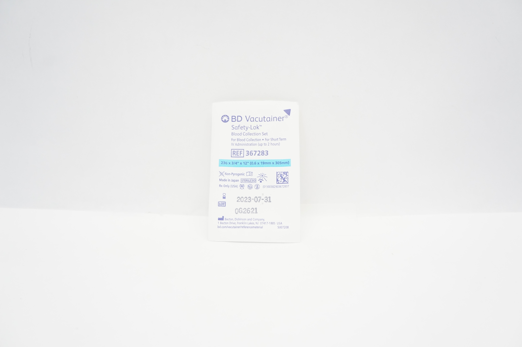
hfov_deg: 67.4
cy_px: 174
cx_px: 261
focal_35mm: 27
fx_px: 391
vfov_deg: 47.8
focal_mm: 18
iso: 800
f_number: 6.3
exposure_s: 1/60
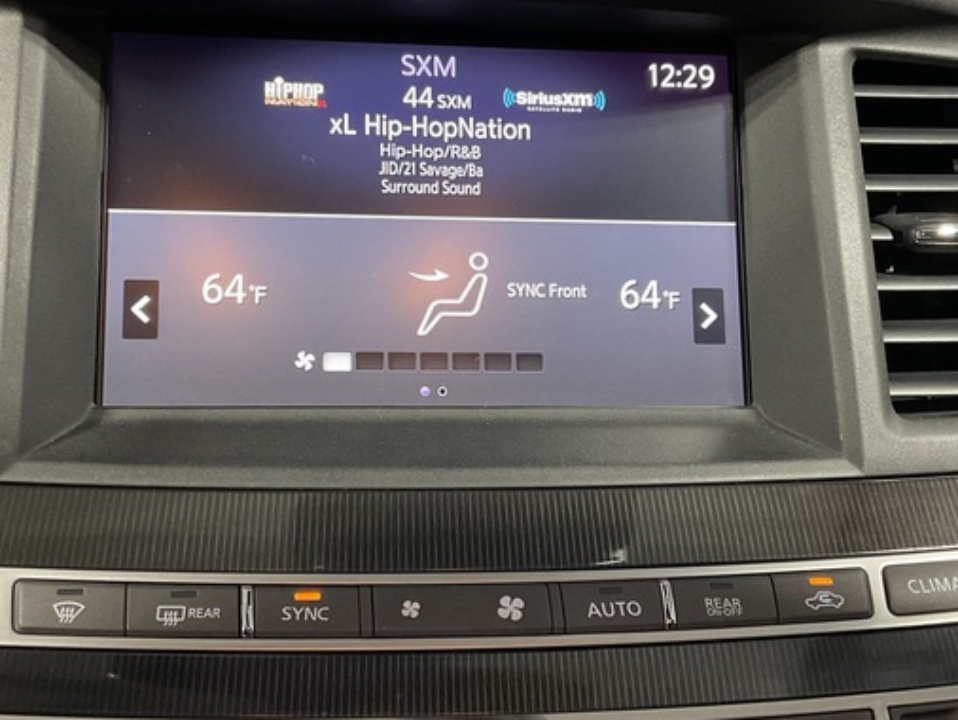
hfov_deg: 34.9
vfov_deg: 26.6
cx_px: 481
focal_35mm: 55
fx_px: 1523
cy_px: 318
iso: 100
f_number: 1.8
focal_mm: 3
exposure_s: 1/50
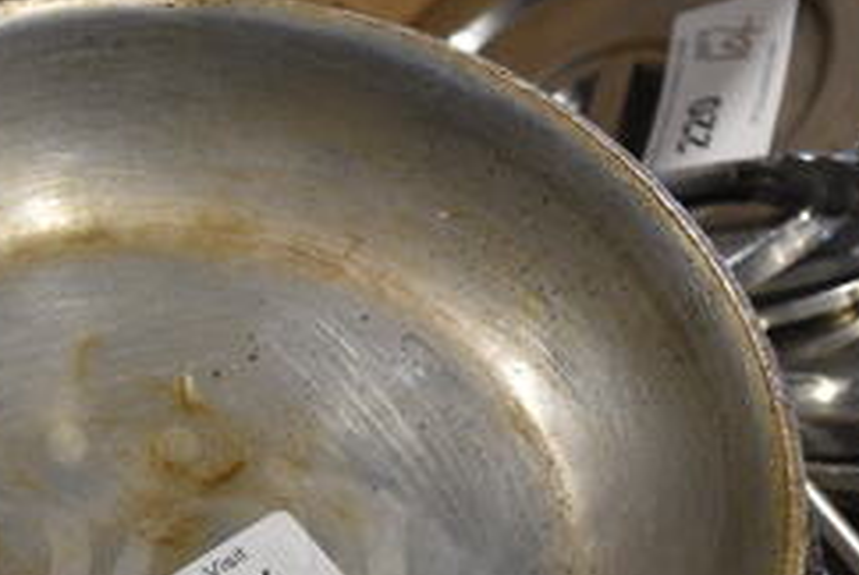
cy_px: 589
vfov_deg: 19.4
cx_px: 177
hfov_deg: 29.0
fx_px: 1624
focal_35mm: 68
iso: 1100
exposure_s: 1/125
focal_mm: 18
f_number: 3.5
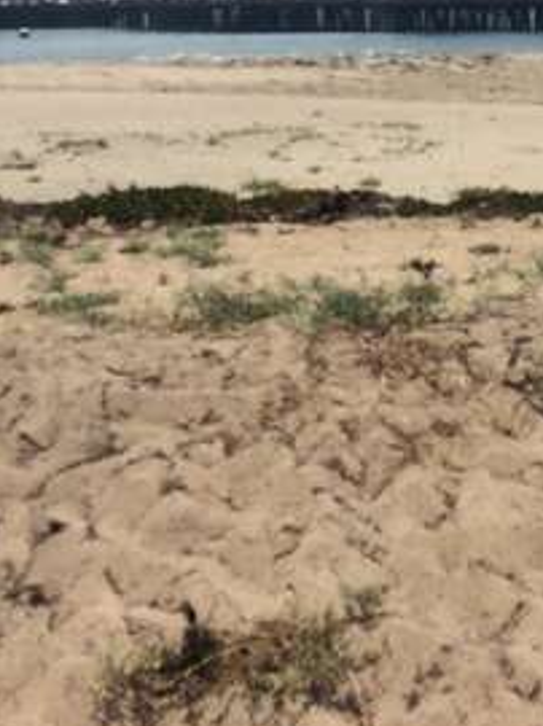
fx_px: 1802
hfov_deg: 16.7
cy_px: -62
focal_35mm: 86
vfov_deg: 21.6
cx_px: 554
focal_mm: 4.15
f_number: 2.2
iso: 40
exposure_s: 1/5128
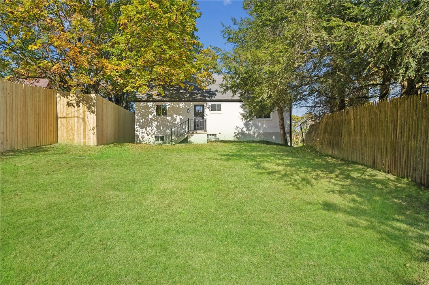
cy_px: 142
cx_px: 214
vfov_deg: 64.5
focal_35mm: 19
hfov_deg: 86.9
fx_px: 226
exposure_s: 1/30
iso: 50
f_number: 11
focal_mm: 19
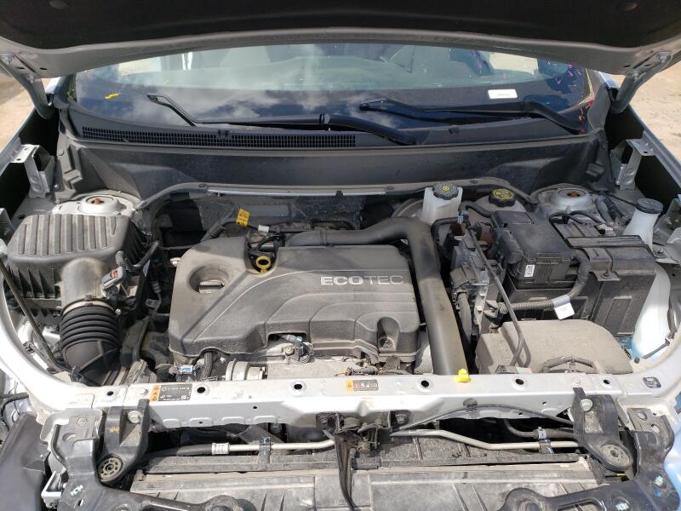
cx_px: 340
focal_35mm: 26
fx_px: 511
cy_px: 256
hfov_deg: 67.3
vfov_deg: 53.1
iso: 50
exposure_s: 1/1667
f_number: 1.5
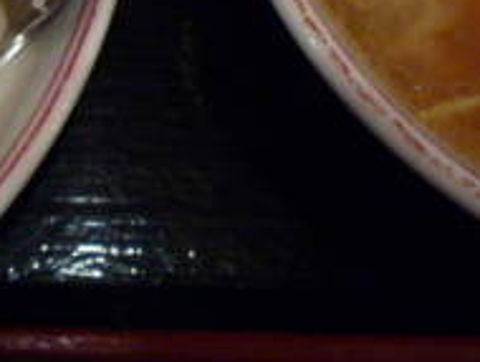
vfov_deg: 15.8
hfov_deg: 22.1
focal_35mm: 84
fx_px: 1166
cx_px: -30
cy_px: -218
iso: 400
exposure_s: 1/25
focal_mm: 4.4
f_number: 2.8
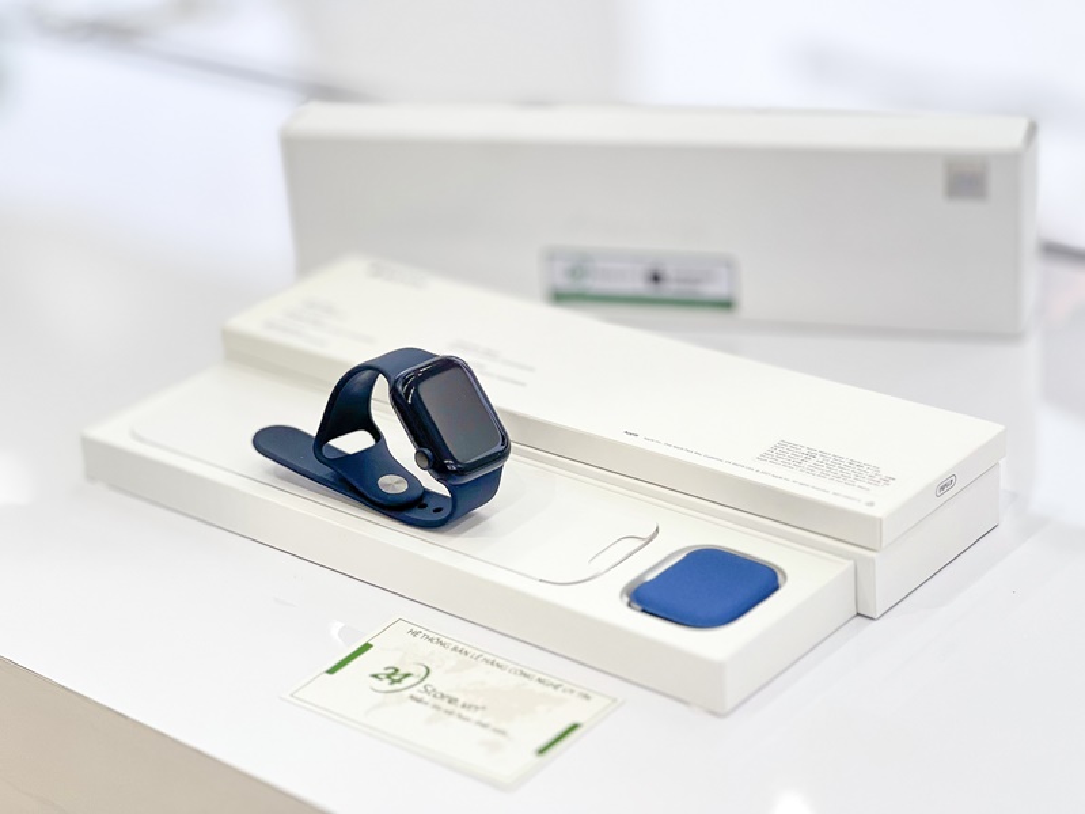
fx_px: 2413
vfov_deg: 19.1
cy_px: 407
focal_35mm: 77
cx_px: 542
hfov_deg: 25.3
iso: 100
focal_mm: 9
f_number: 2.8
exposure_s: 1/100
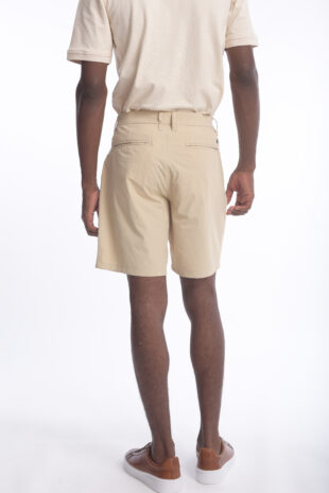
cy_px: 246
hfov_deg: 24.2
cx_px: 164
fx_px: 768
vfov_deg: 35.6
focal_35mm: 56
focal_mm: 56
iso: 400
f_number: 11
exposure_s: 1/250
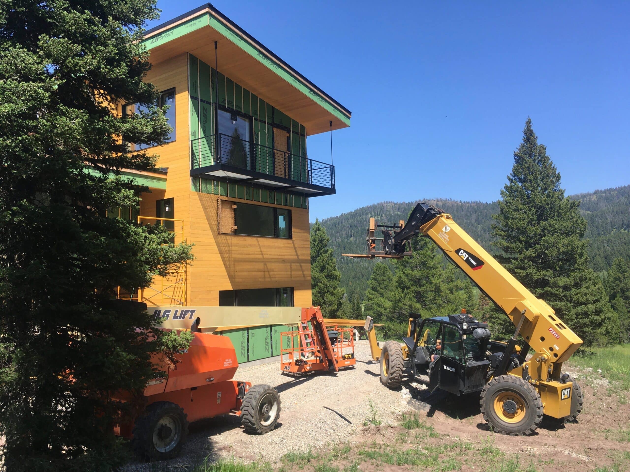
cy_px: 236
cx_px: 315
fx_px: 528
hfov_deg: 61.7
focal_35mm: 29
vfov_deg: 48.2
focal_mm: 4.15
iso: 25
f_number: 2.2
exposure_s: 1/836
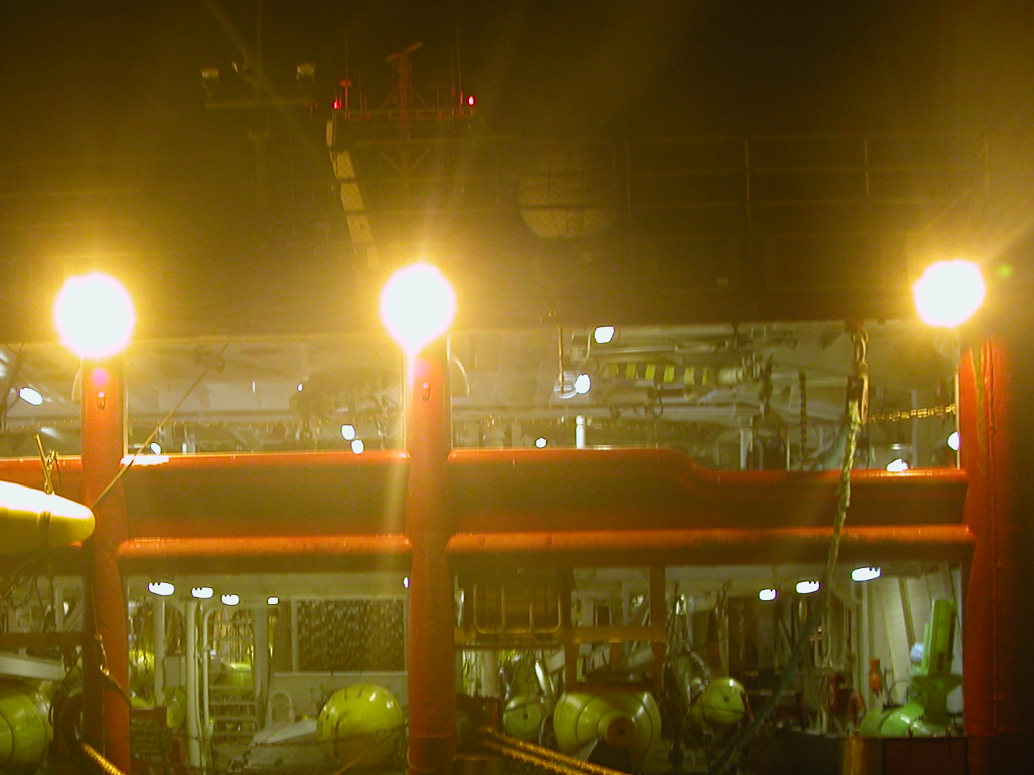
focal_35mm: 59
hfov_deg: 32.2
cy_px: 613
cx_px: 275
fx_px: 1762
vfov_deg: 24.4
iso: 100
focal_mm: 8.9
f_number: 2.8
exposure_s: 1/6.1
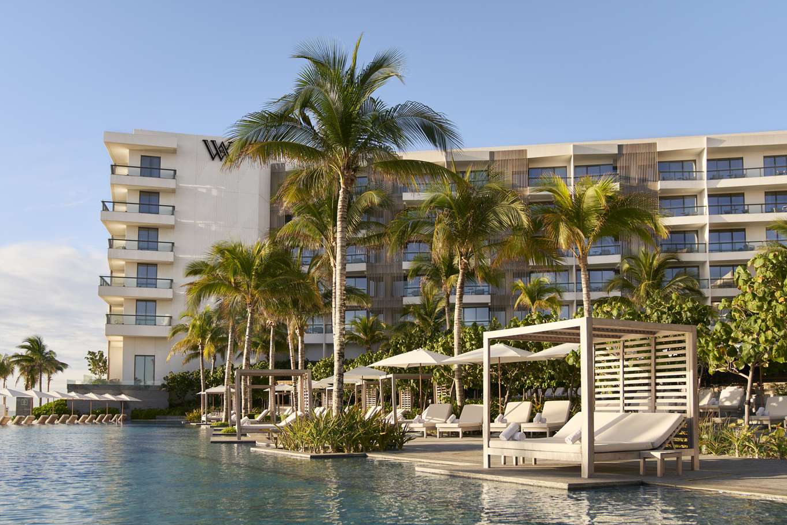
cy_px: 279
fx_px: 700
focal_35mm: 32
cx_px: 369
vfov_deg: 41.1
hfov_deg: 58.7
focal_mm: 29
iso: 400
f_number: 2.8
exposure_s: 1/5000
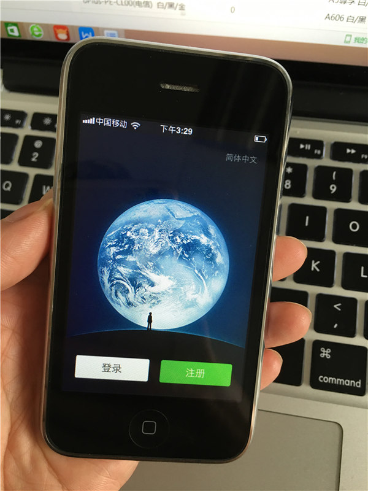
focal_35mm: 29
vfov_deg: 61.7
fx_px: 411
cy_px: 246
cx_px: 184
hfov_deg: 48.2
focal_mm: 4.15
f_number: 2.2
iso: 50
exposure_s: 1/17
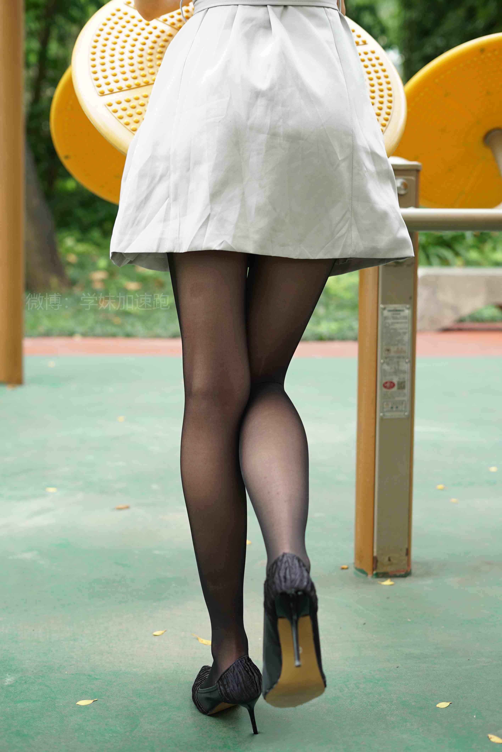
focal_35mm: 50
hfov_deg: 27.0
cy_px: 376
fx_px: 1044
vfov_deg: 39.6
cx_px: 251
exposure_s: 1/160
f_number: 3.2
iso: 100
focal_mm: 50
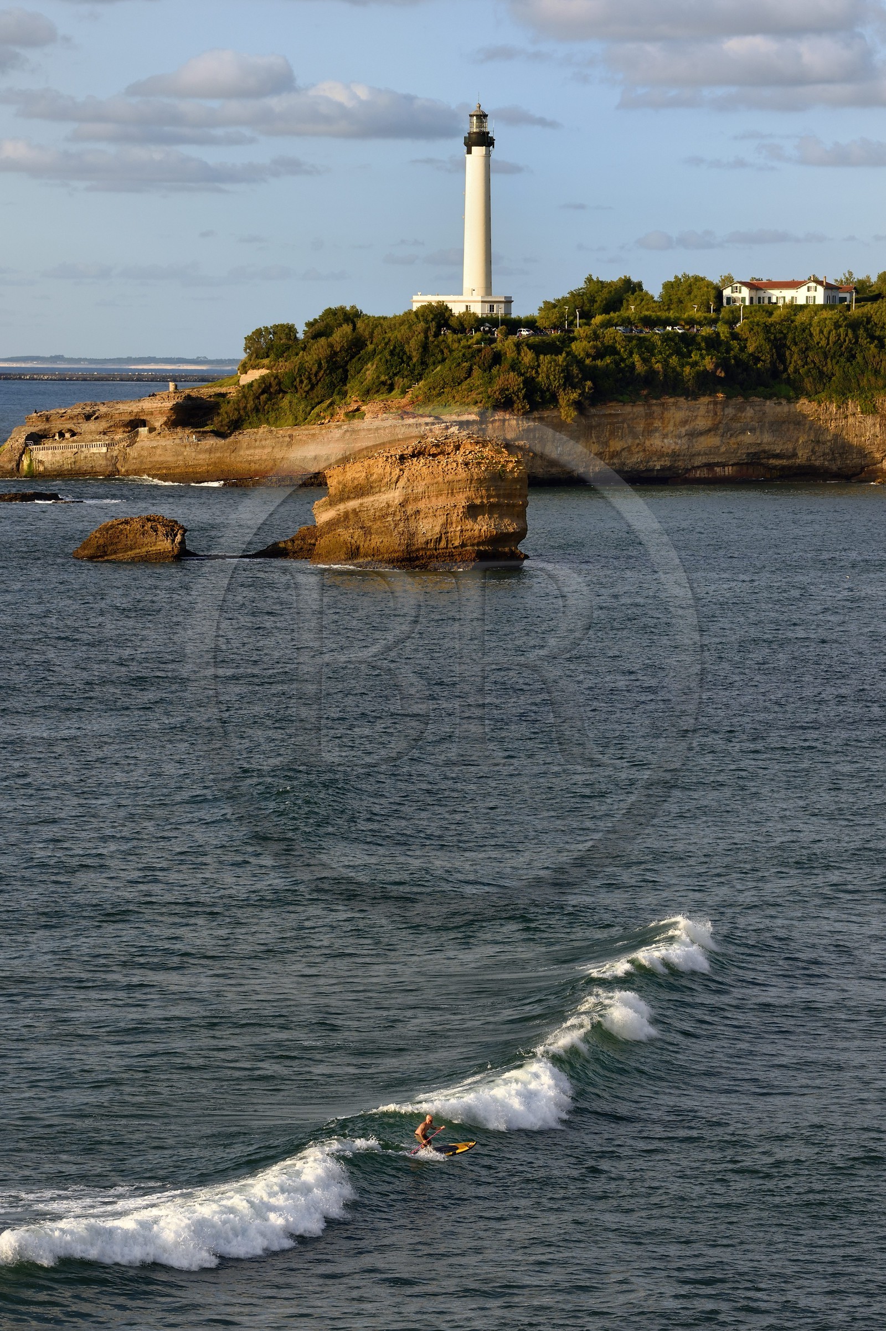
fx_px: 6281
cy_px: 666
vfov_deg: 12.1
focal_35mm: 170
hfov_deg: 8.1
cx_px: 443
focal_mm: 170
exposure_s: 1/250
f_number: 9
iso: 200
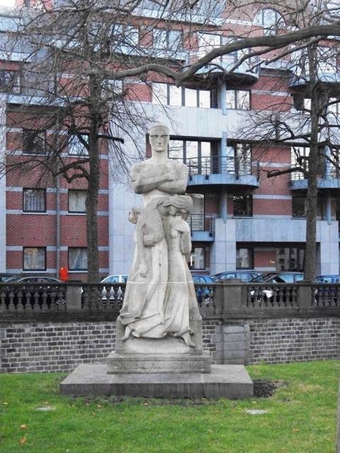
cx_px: 170
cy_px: 226
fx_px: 812
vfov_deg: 31.2
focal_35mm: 62
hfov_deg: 23.7
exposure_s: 1/100
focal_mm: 11
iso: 640
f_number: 4.1
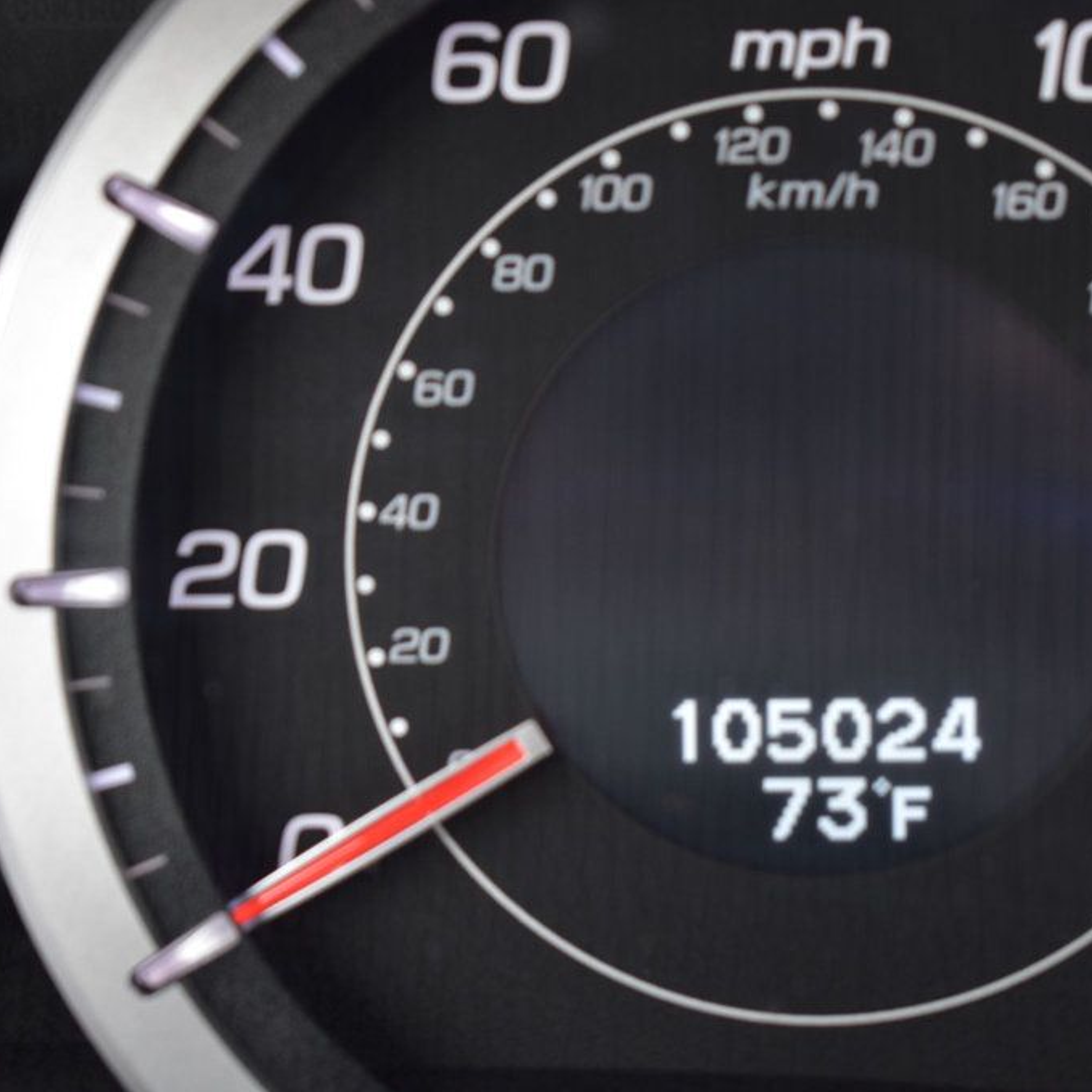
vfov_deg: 16.5
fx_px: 3770
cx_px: 661
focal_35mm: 106
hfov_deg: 16.5
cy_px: 547
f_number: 6.3
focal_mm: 55
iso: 450
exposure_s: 1/15
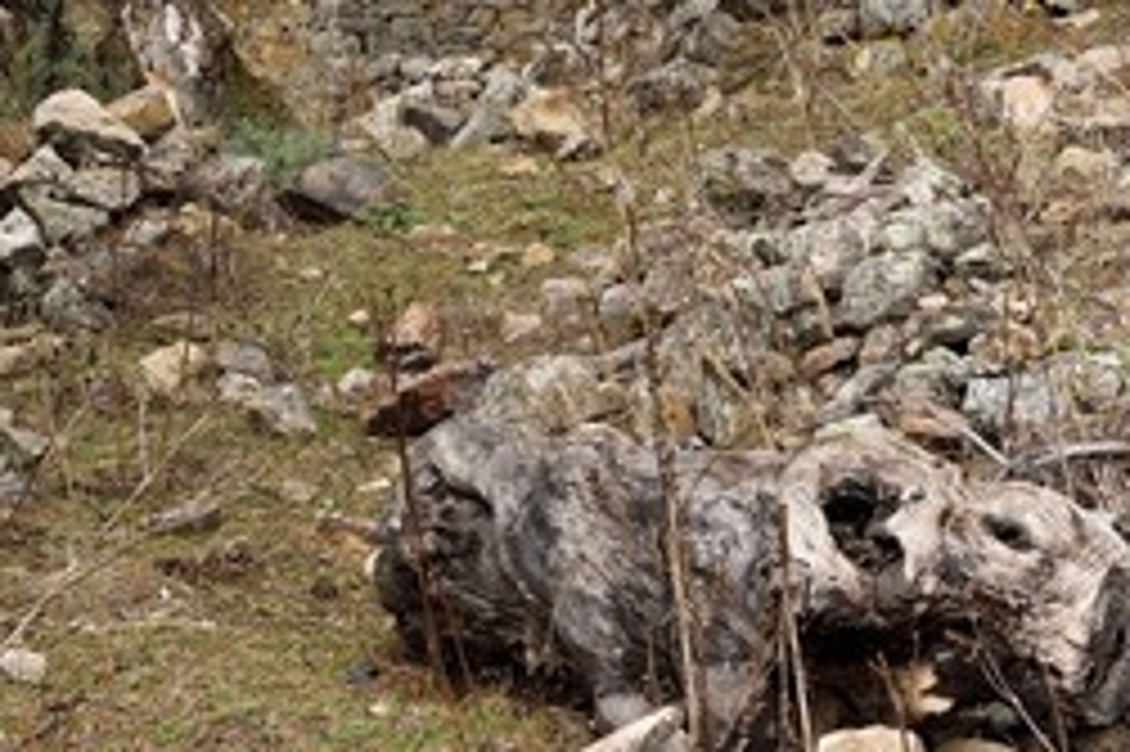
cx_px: 324
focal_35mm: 87
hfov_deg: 23.2
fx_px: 2729
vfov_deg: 15.6
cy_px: 185
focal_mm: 52
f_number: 13
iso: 400
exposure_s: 1/125
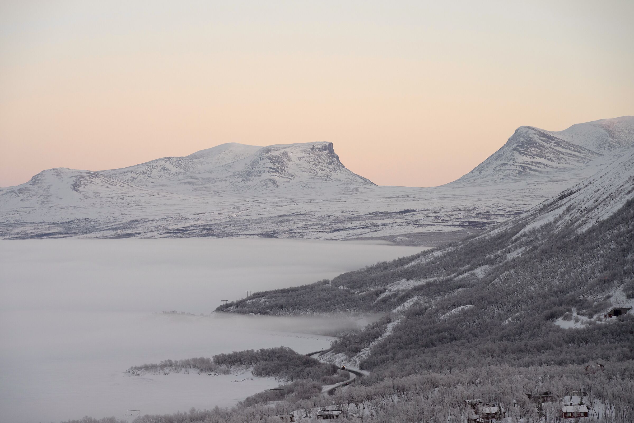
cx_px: 317
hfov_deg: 19.5
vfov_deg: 13.0
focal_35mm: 105
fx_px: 1849
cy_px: 212
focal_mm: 105
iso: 560
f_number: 7.1
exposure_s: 1/160
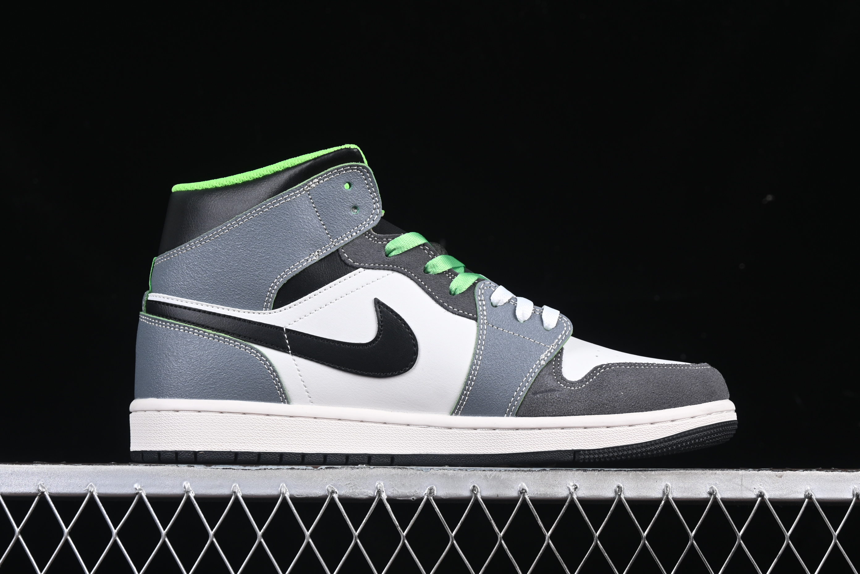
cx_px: 430
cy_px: 287
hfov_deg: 27.0
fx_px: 1792
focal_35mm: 75
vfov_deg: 18.2
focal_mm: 50
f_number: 8
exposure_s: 1/60
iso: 160
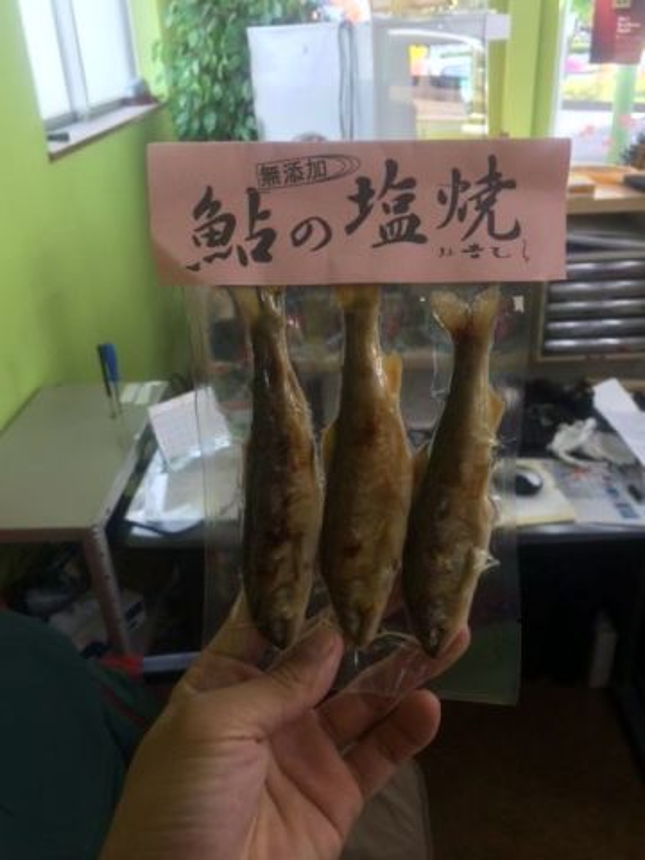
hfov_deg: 46.8
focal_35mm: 30
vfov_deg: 60.0
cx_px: 322
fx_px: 745
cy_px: 430
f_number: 2.2
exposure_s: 1/120
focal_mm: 4.12
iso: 50
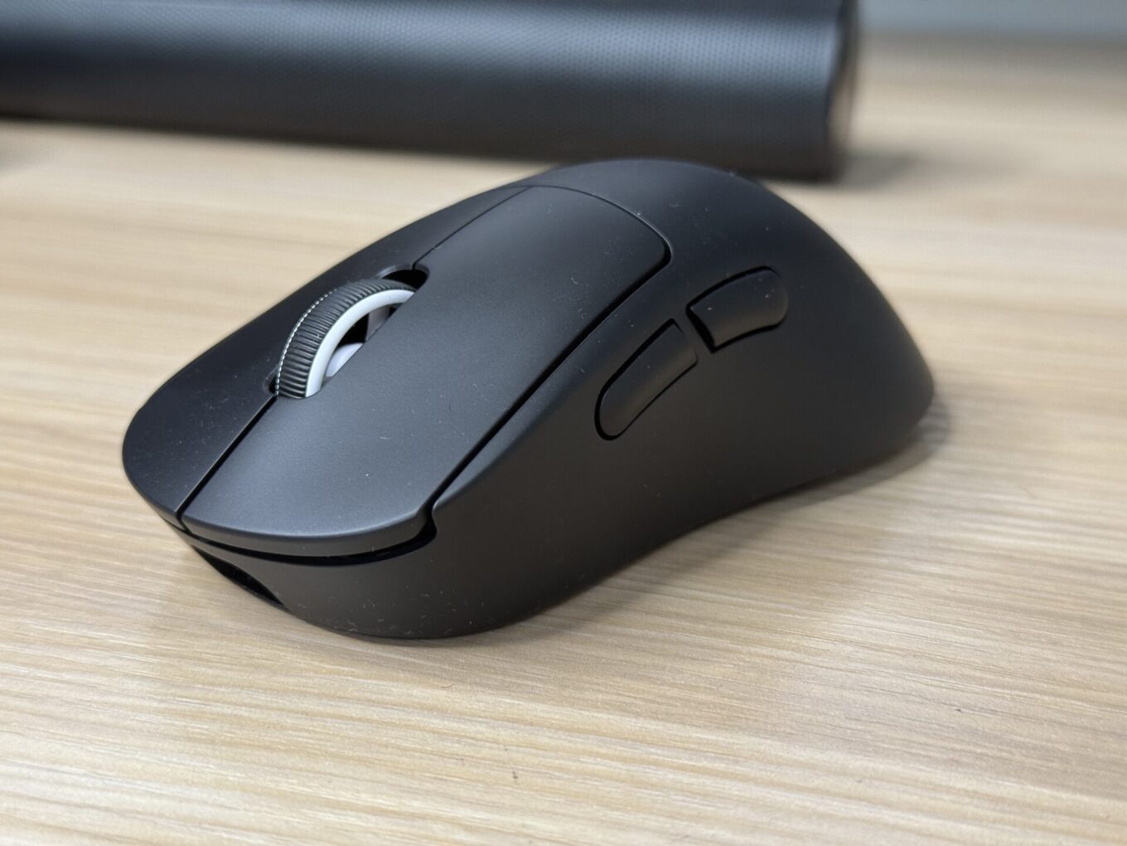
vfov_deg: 30.3
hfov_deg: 39.7
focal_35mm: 48
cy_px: 423
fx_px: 1563
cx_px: 564
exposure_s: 1/60
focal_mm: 6.76
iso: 160
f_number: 1.78
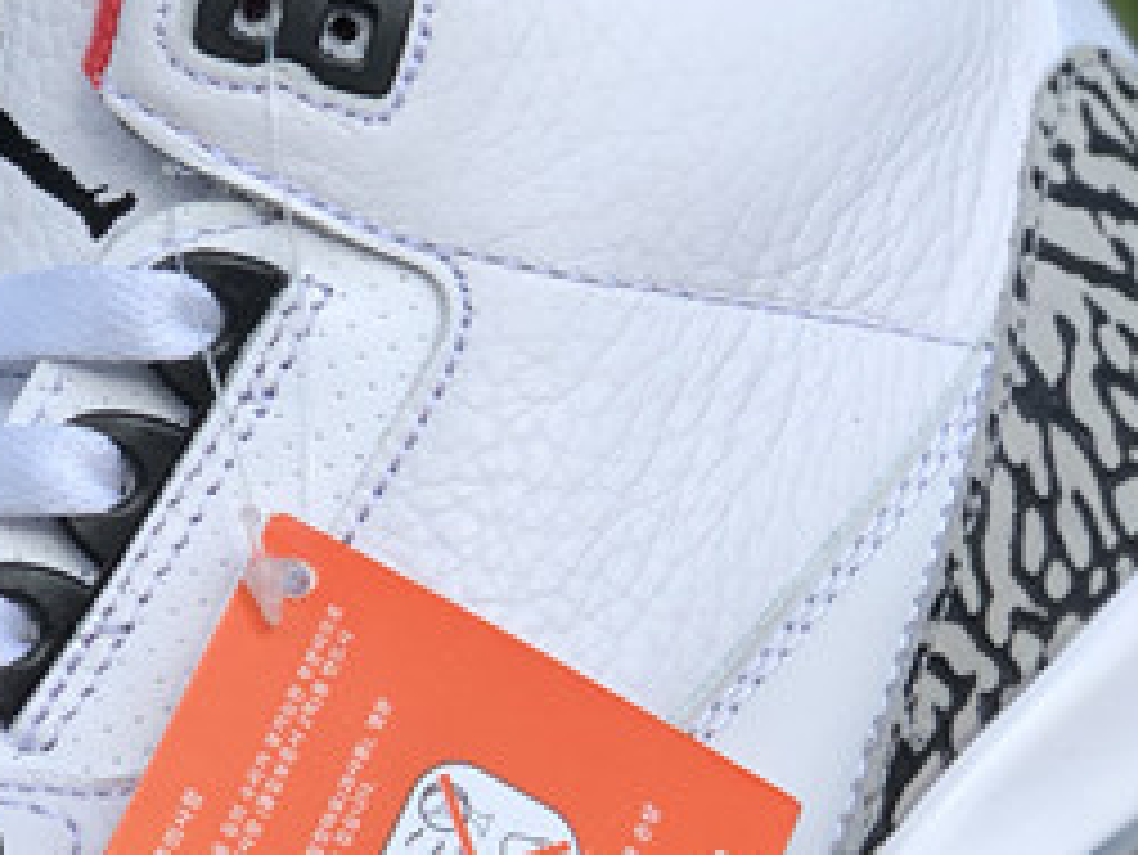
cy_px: 839
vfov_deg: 9.7
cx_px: 85
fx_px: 4999
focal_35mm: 152
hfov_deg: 12.9
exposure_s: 1/378
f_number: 2.4
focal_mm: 6
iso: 16
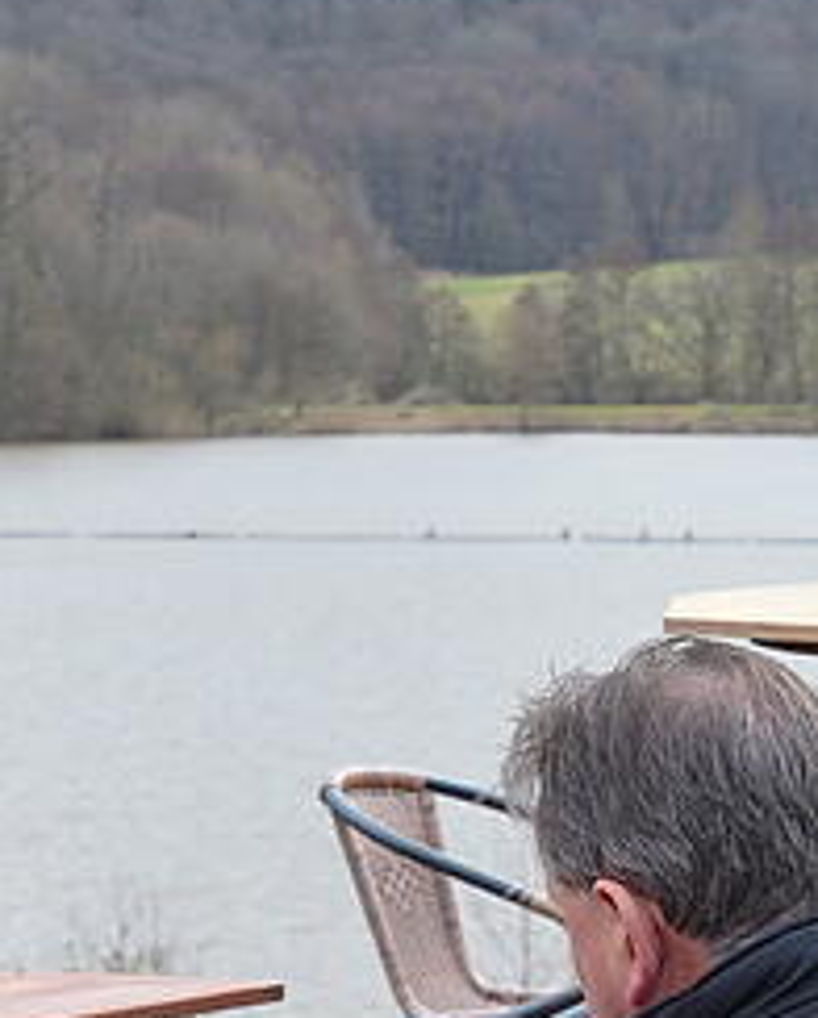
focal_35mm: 237
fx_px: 7154
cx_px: 282
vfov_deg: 8.1
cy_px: 999
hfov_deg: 6.5
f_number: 6.3
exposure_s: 1/160
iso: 200
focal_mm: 44
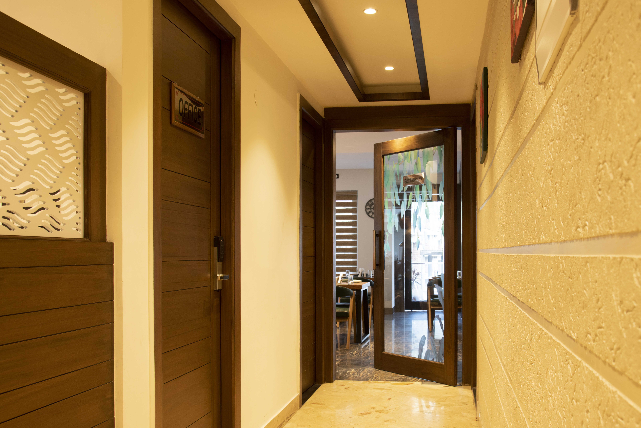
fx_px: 677
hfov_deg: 50.6
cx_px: 357
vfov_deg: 35.0
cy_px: 254
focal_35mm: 38
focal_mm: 31
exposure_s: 1/4
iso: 320
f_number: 8
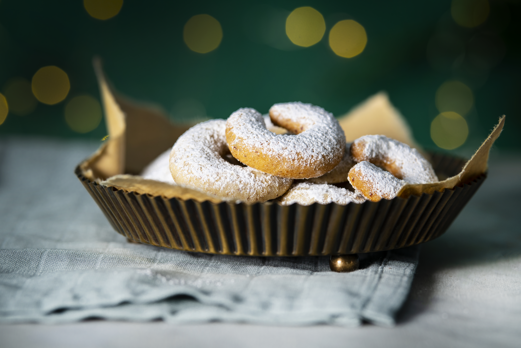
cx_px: 260
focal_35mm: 135
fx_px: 1954
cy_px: 174
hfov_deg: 15.2
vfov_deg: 10.2
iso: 160
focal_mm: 135
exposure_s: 1/50
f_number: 3.5
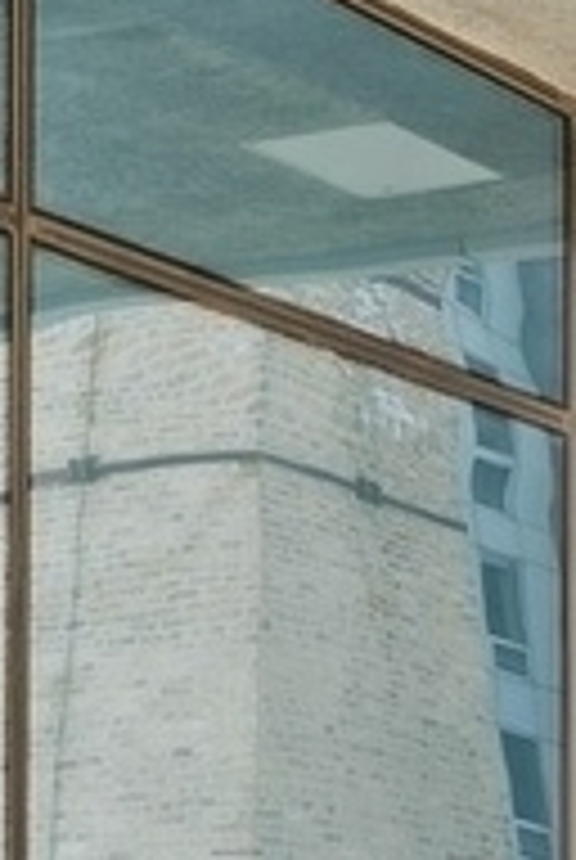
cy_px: 1211
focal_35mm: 144
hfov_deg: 9.6
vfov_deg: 13.5
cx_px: 274
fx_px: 3443
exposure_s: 1/400
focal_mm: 17
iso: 320
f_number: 7.1
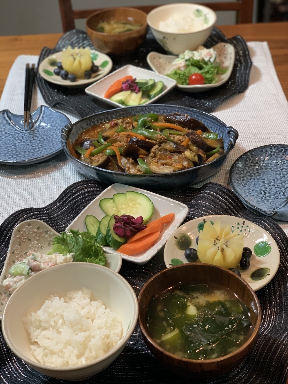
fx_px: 577
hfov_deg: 28.0
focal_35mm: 52
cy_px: 192
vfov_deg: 36.8
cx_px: 144
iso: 125
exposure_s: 1/50
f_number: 2.4
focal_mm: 6
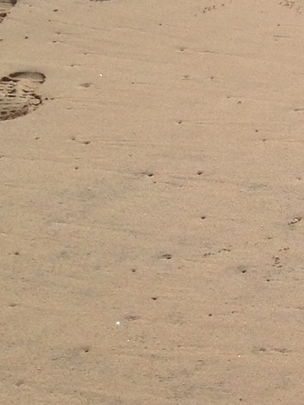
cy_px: 129
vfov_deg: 10.7
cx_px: 774
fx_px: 2154
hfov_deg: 7.5
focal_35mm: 184
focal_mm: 4.28
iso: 50
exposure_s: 1/4608
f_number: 2.4
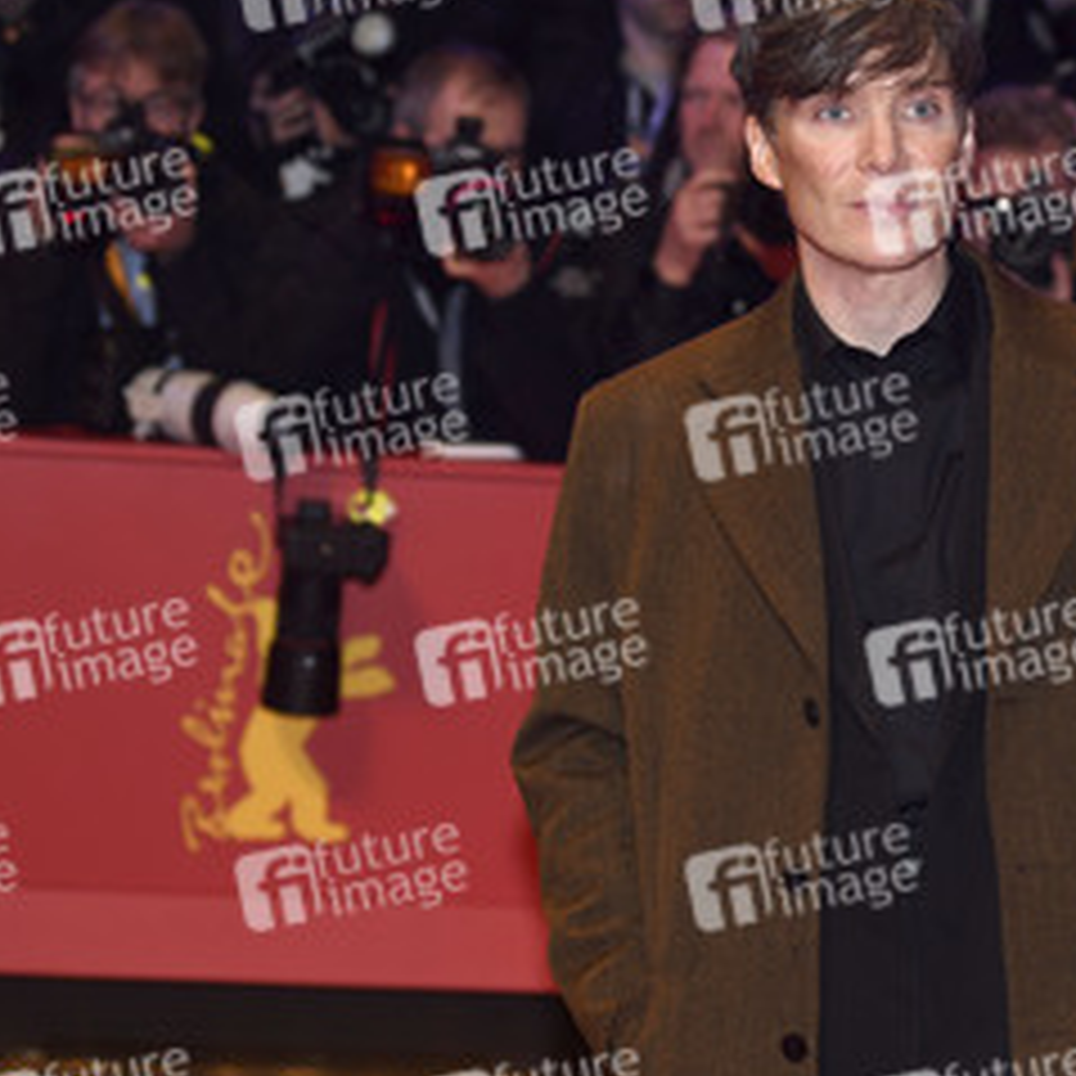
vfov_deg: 15.6
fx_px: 3939
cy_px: 540
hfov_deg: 15.5
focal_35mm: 112
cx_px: 862
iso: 800
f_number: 3.5
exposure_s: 1/640
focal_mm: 70
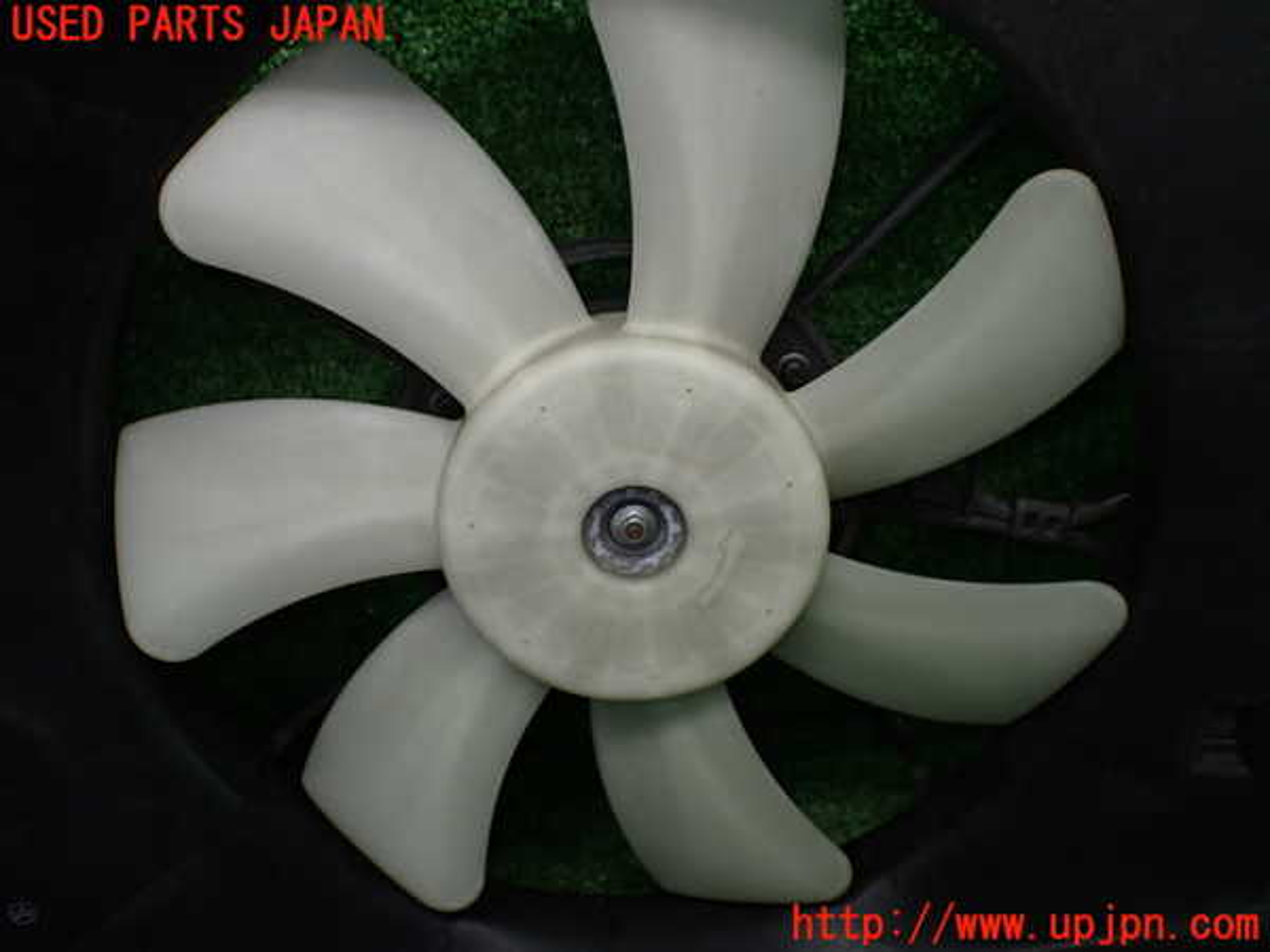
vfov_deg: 46.8
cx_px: 635
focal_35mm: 30
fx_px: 1101
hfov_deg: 60.0
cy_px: 476
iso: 250
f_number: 2.3
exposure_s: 1/125
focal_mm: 5.4
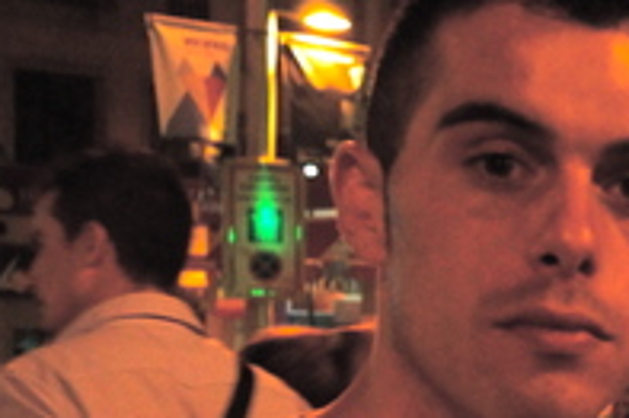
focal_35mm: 96
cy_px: 507
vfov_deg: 13.8
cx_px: 967
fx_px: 1676
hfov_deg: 18.6
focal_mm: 20
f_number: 3.5
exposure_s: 1/50
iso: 1600
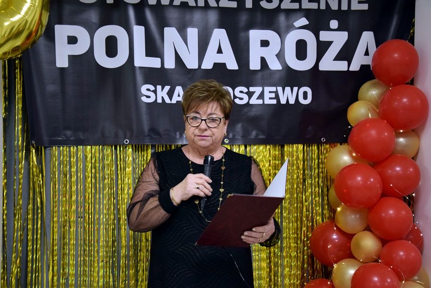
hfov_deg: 35.1
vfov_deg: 23.8
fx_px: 682
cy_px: 144
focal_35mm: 57
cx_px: 216
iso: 1600
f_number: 4.5
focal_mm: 38
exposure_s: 1/100
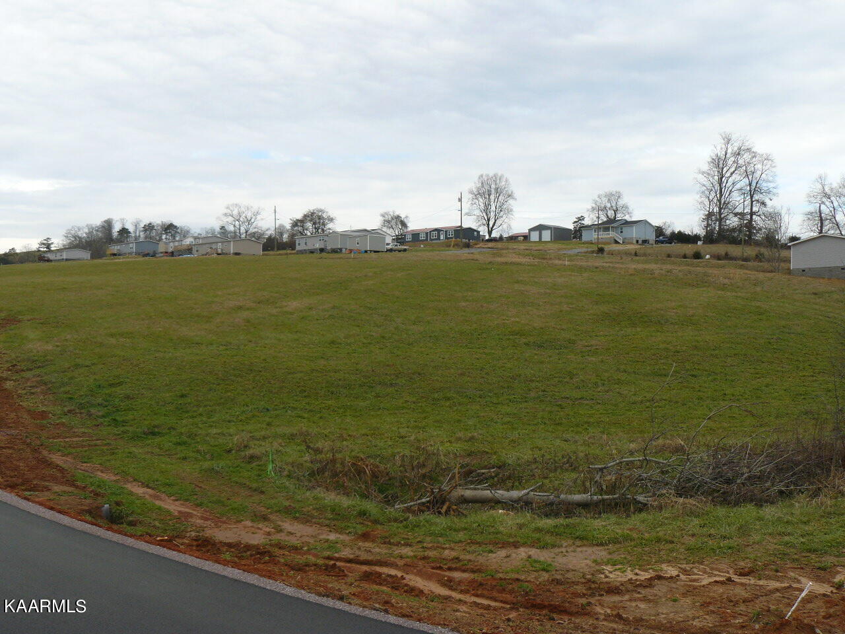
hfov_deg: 51.4
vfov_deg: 39.7
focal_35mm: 36
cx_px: 422
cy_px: 317
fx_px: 879
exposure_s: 1/250
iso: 100
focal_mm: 6
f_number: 5
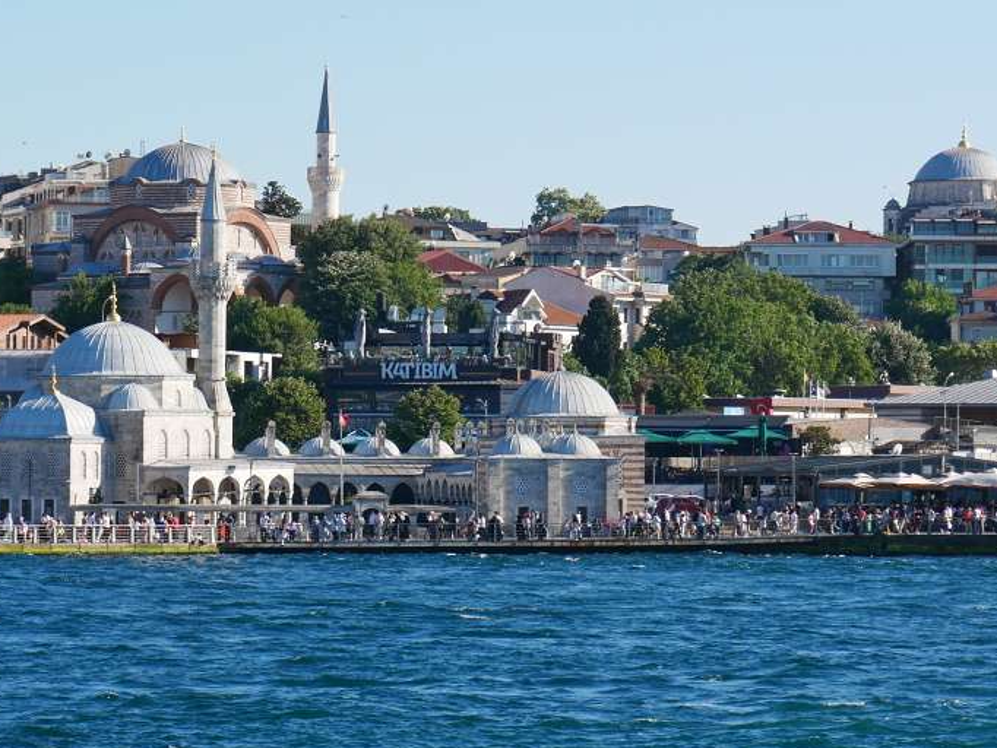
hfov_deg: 11.5
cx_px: 547
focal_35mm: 172
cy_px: 418
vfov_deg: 8.6
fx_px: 4956
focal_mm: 55
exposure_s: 1/400
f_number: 7.1
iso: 200
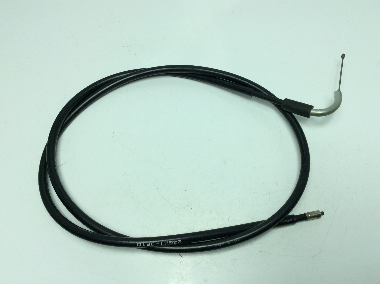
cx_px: 190
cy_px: 142
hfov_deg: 56.9
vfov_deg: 44.1
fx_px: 351
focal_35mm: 32
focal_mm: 3.3
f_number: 2.4
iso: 32
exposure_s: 1/608
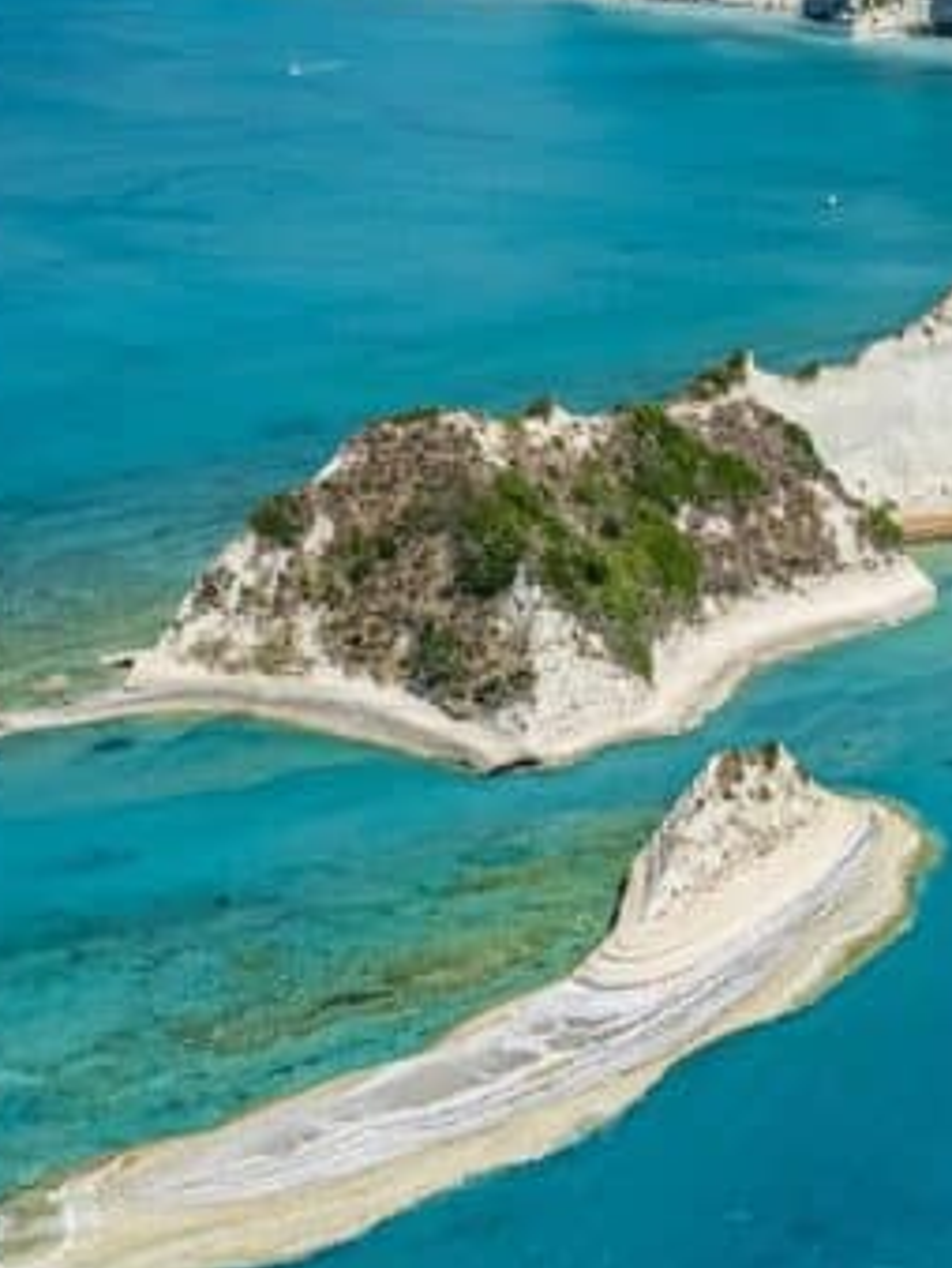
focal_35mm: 64
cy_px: 574
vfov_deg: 30.2
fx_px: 2344
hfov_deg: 22.8
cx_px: 663
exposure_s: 1/40
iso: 100
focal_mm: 8.38
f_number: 2.8
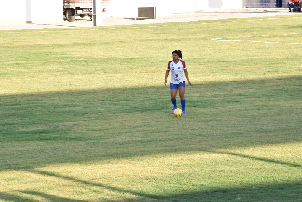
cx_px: 151
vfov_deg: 6.5
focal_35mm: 210
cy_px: 101
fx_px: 1762
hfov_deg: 9.8
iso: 400
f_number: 11
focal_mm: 140
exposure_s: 1/100
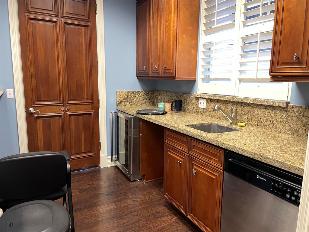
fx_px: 232
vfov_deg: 53.1
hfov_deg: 67.3
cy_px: 116
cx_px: 154
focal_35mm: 26
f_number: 1.6
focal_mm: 4.2
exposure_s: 1/60
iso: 160
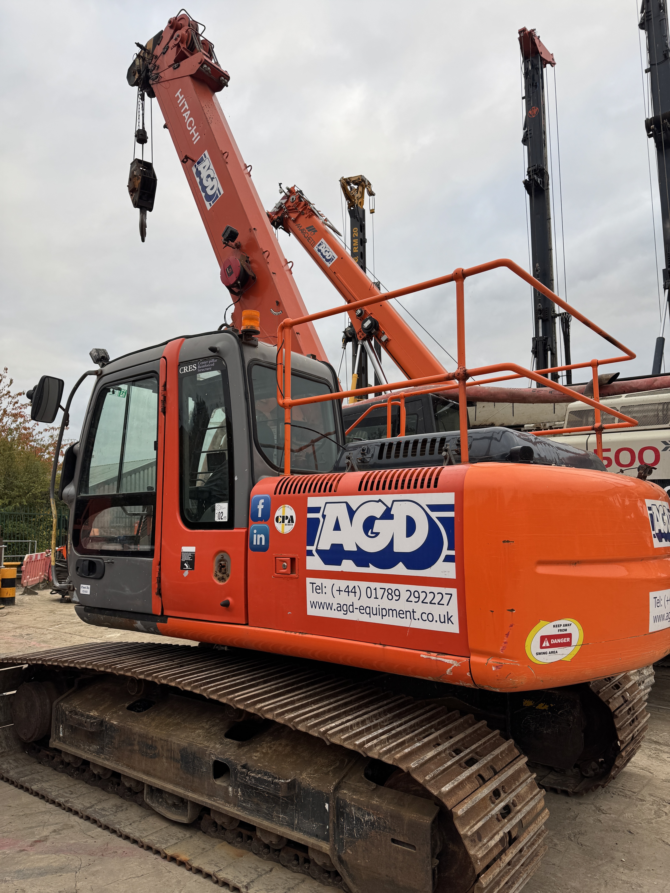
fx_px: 619
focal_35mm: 24
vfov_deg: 71.6
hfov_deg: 56.8
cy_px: 446
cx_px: 335
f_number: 1.78
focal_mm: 6.76
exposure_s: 1/464
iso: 80
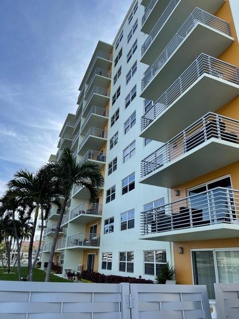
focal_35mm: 26
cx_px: 120
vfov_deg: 67.3
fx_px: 239
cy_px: 160
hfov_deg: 53.1
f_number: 1.6
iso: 32
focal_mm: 5.1
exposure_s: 1/2203
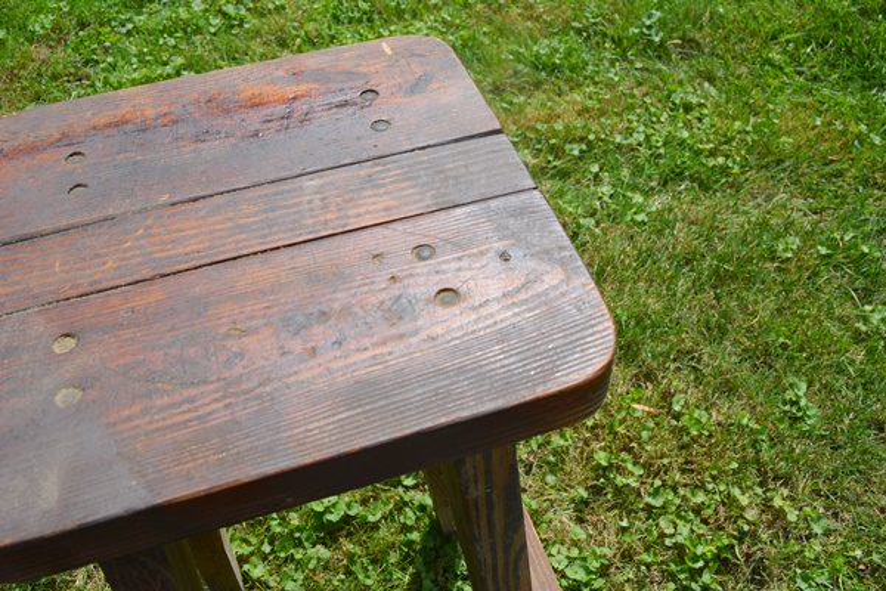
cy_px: 296
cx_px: 443
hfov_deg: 57.2
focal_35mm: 33
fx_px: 812
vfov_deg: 40.0
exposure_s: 1/250
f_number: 8
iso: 100
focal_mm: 22
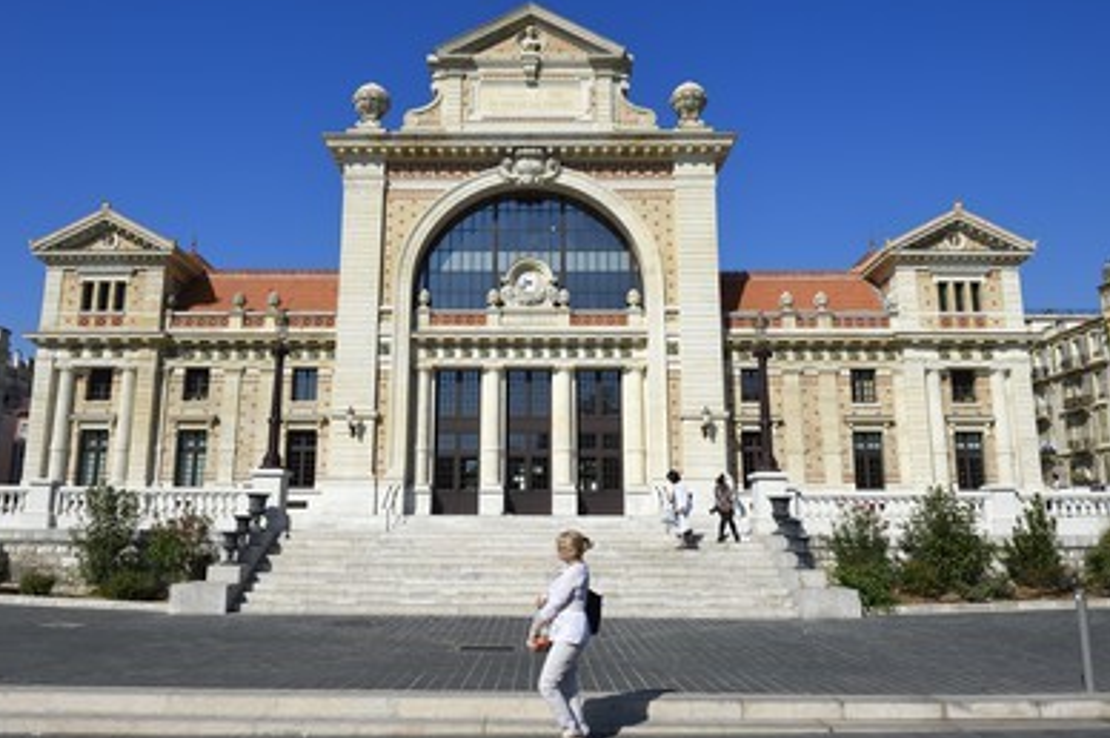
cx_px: 529
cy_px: 366
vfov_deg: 49.5
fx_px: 801
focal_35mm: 26
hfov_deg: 69.4
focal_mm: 24
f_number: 14
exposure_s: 1/250
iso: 200
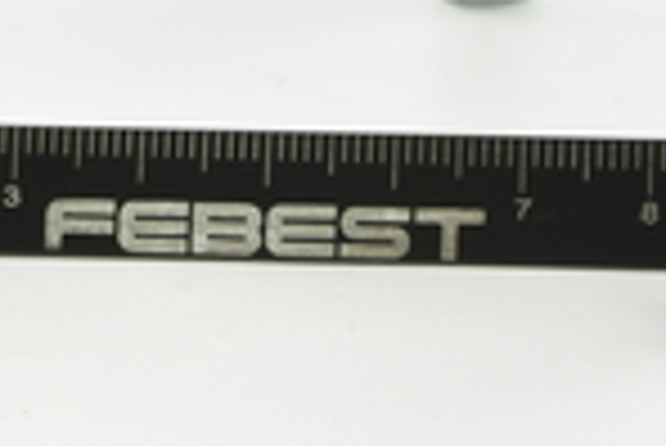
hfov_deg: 7.1
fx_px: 5389
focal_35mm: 291
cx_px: 261
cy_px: -482
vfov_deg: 4.7
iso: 64
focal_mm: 60
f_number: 29
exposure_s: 1/2
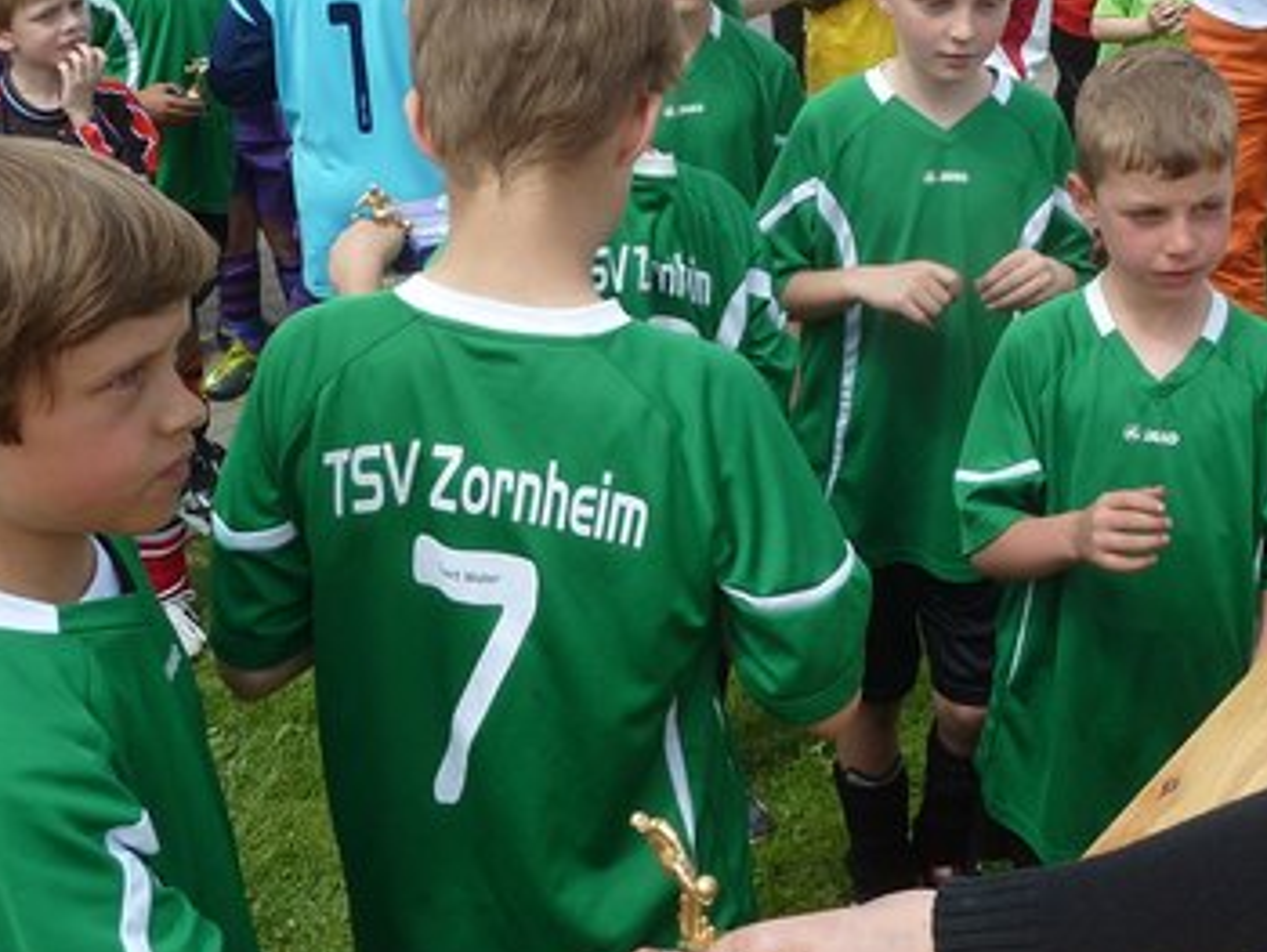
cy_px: 215
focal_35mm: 50
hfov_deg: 37.6
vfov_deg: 28.6
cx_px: 887
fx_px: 1831
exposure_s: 1/320
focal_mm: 4.1
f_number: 4
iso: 80
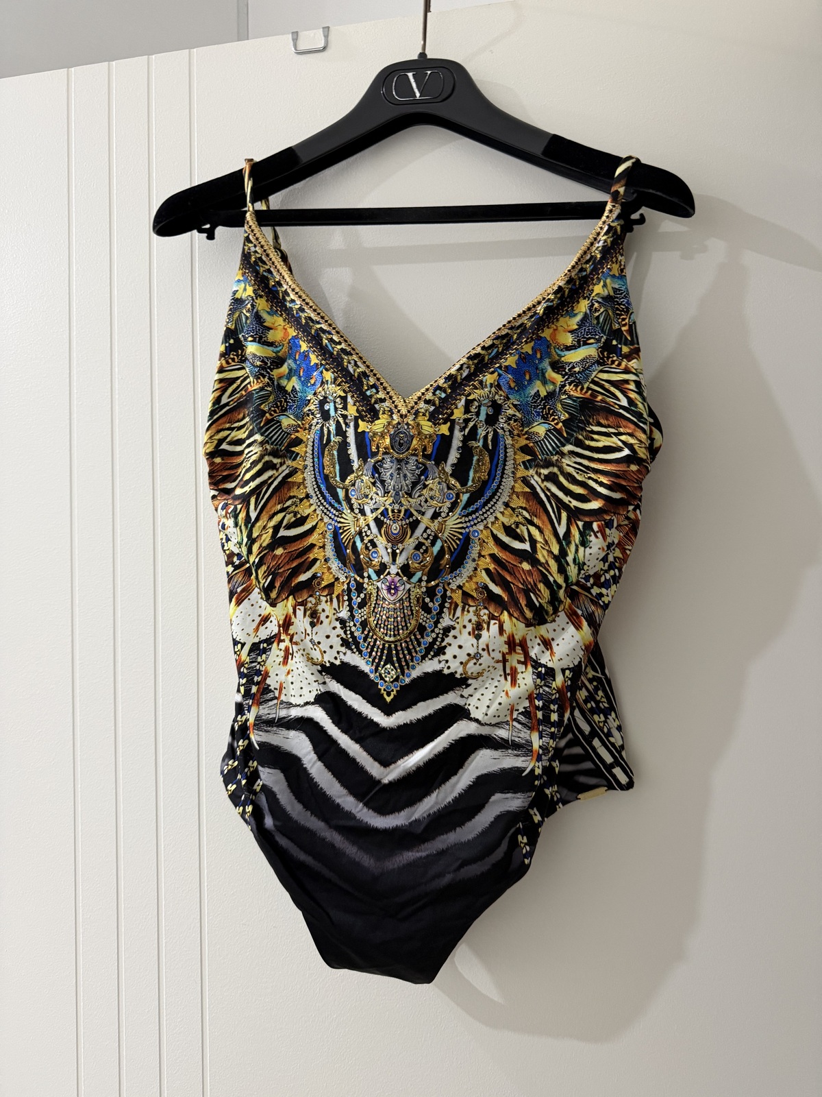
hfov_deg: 56.8
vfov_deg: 71.6
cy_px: 548
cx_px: 411
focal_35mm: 24
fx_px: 760
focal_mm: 6.76
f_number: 1.78
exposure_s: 1/50
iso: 320
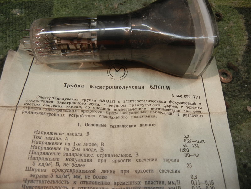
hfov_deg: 60.0
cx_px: 126
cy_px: 94
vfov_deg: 46.8
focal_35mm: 30
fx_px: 218
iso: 222
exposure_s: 1/30
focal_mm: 5.4
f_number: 3.5
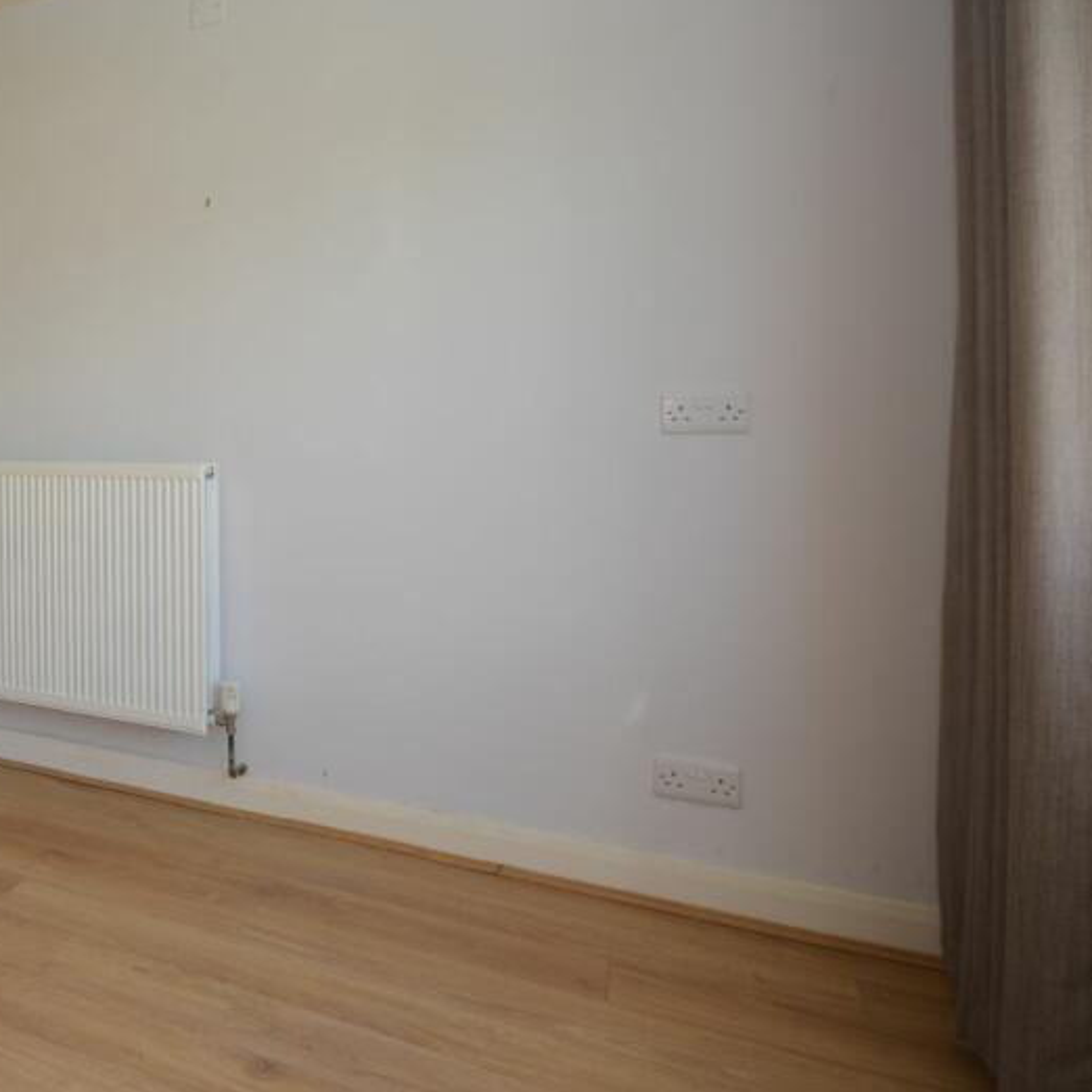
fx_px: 892
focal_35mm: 25
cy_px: 436
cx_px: 36
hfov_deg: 52.1
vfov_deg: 62.4
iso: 200
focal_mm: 10
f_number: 5
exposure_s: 1/100
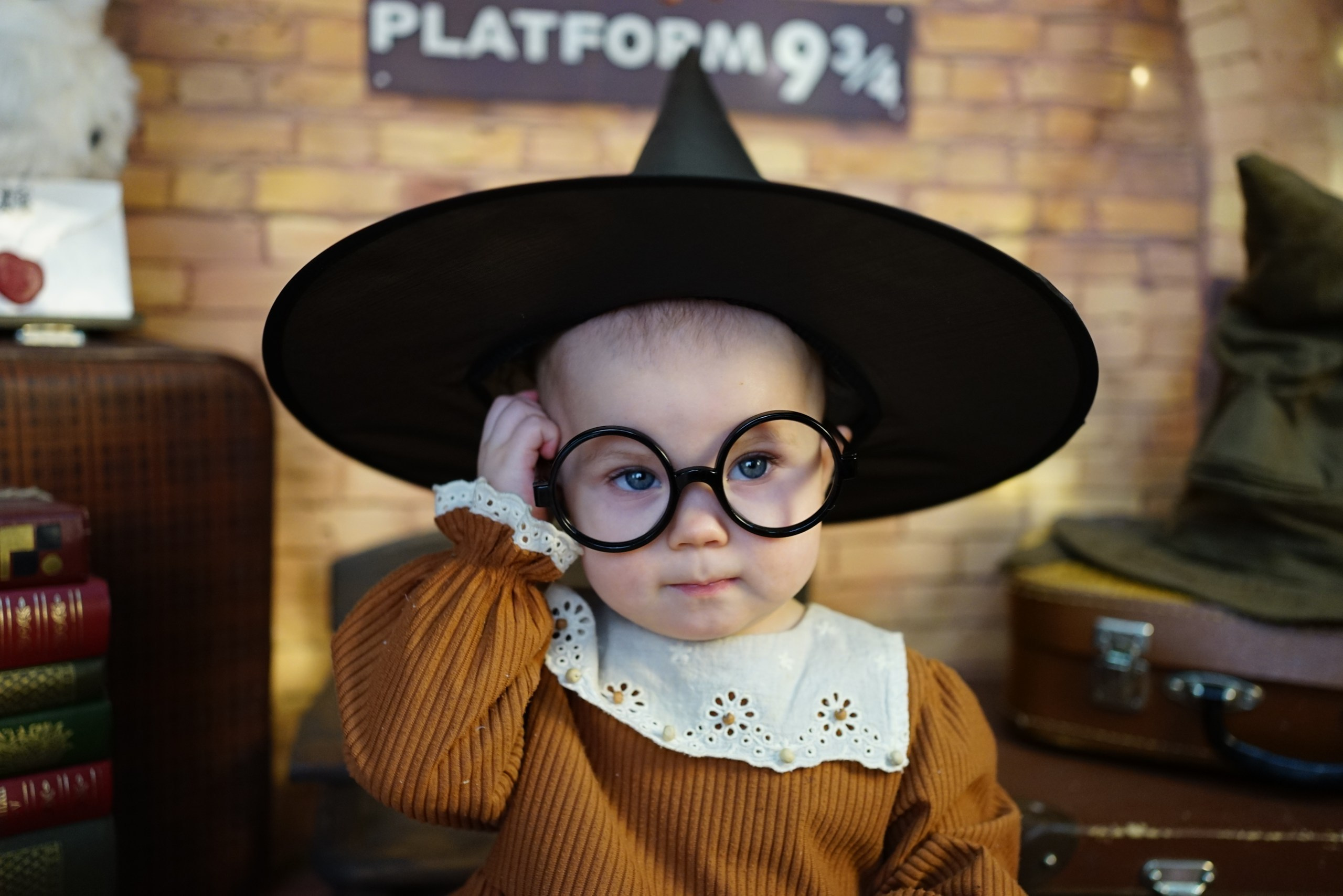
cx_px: 672
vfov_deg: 37.9
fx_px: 1306
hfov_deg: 54.4
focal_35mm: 35
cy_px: 448
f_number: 2.8
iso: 1250
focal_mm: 35
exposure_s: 1/160
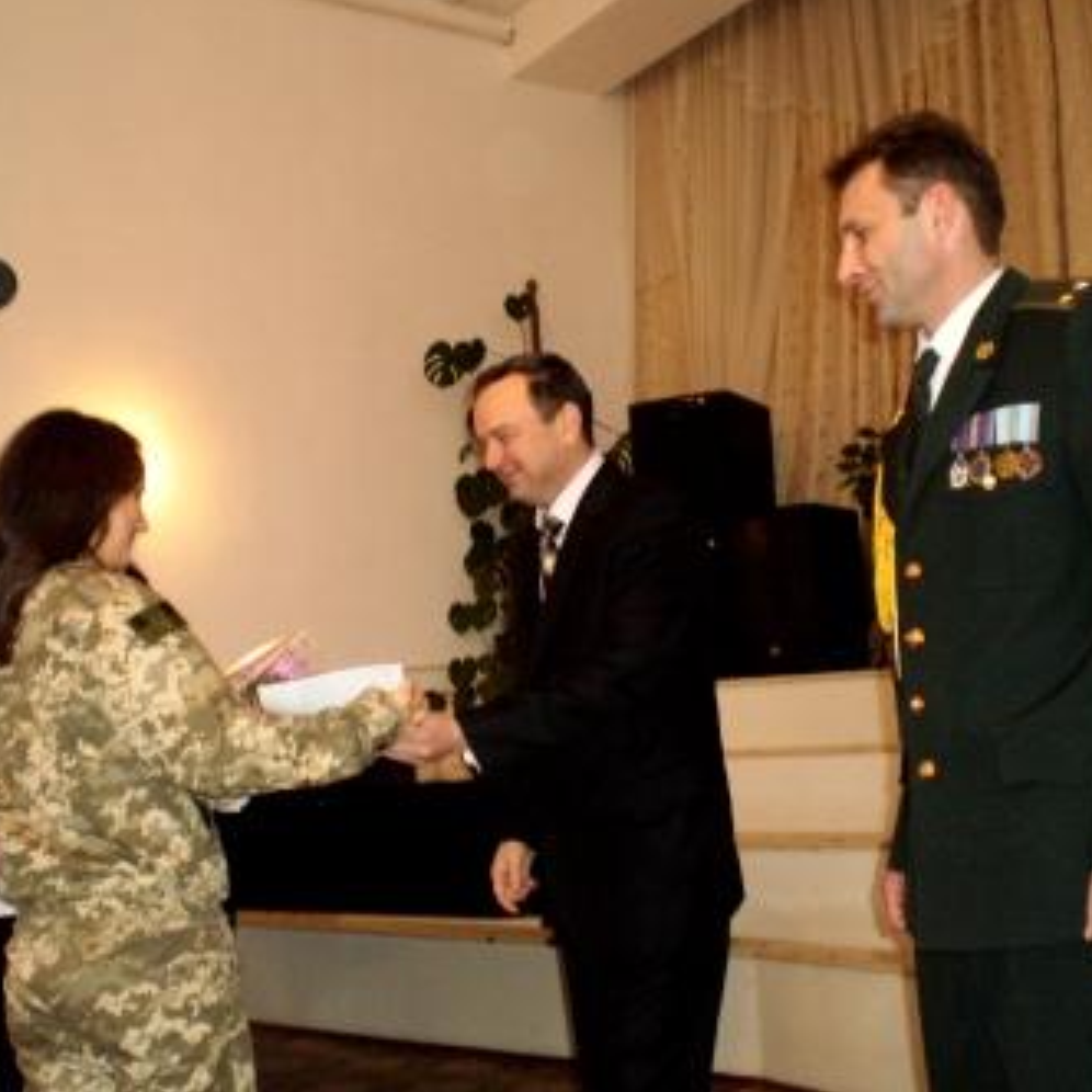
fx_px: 1535
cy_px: 543
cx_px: 451
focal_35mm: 43
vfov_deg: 39.2
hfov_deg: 39.0
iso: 250
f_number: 3.1
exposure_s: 1/30
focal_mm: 6.3
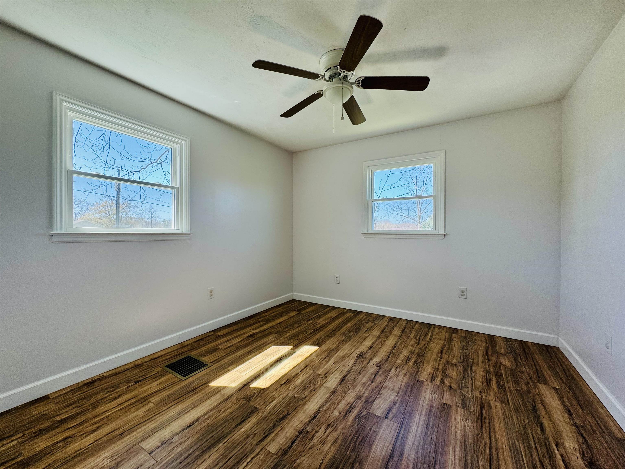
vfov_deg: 85.7
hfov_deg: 102.1
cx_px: 312
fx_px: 253
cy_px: 234
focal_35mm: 14
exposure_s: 1/99
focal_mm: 2.22
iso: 64
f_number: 2.2
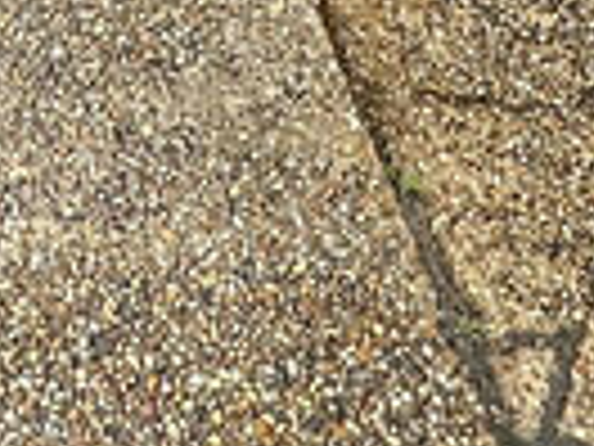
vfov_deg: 9.3
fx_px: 1870
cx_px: -158
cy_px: -1068
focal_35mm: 109
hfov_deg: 17.1
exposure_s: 1/239
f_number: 2.2
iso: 40
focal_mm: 2.22
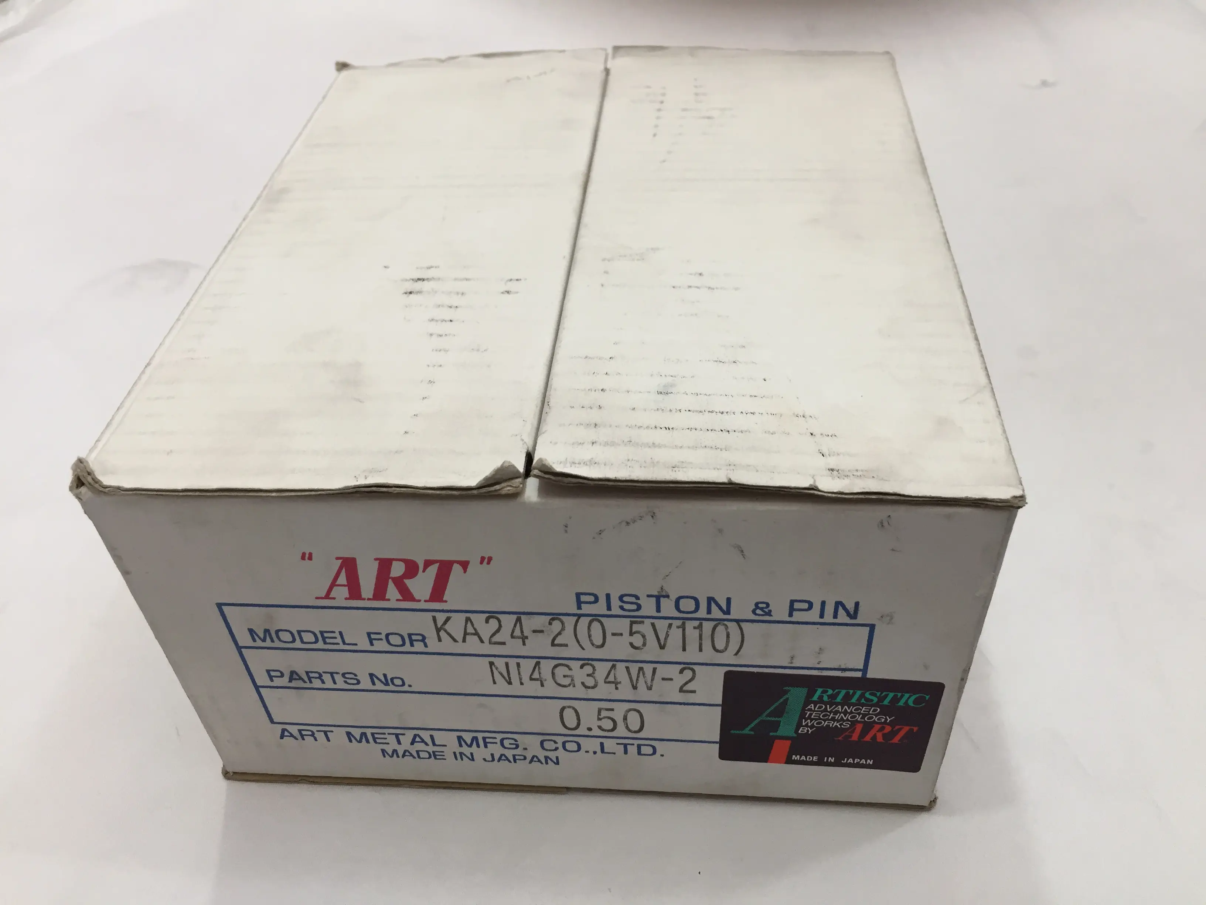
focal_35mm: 29
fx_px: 1010
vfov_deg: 48.2
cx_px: 603
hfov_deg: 61.7
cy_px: 452
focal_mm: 4.15
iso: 40
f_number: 2.2
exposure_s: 1/33
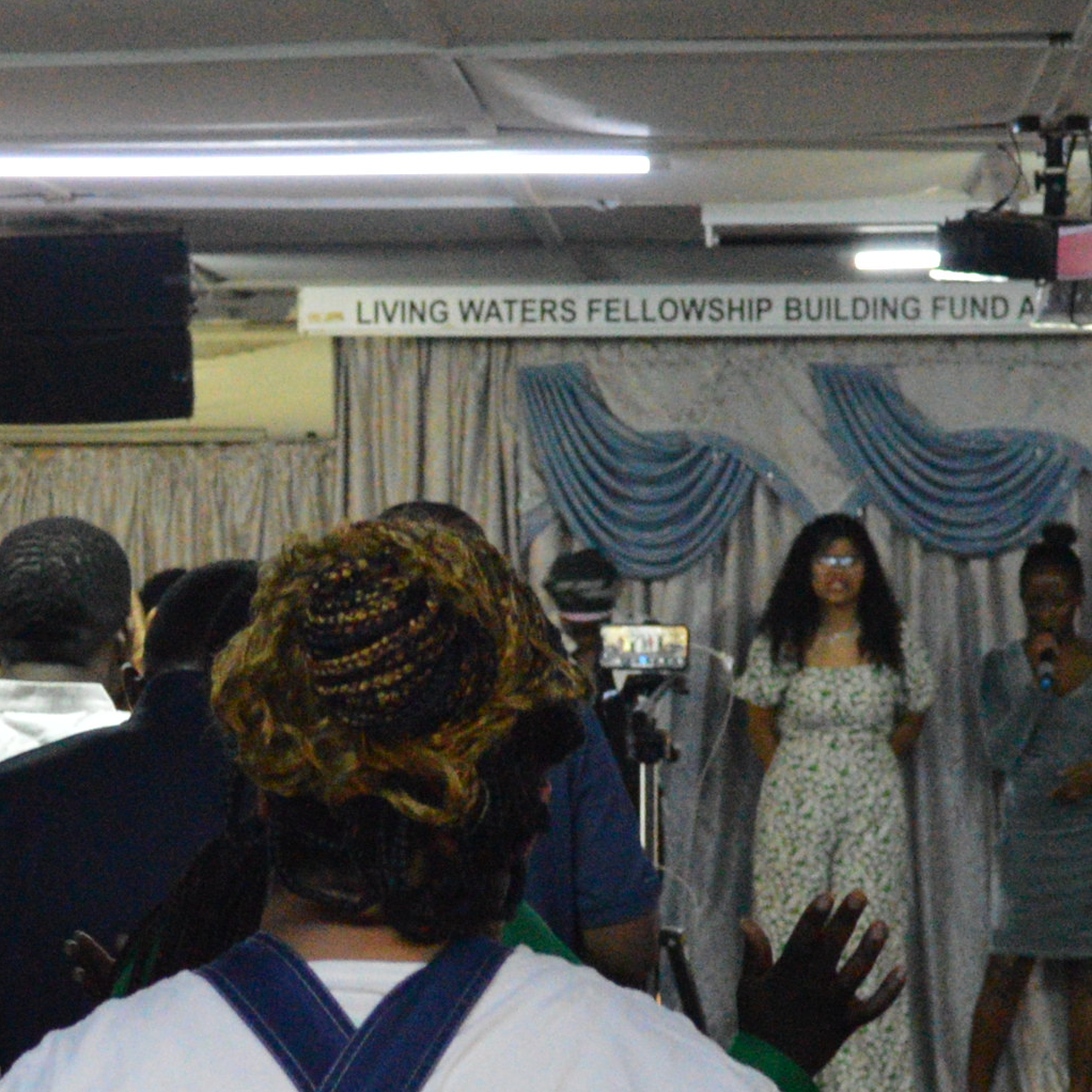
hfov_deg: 9.7
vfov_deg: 9.7
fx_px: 6424
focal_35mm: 180
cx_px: 280
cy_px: 864
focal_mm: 32
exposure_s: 1/80
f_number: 4.8
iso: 3200
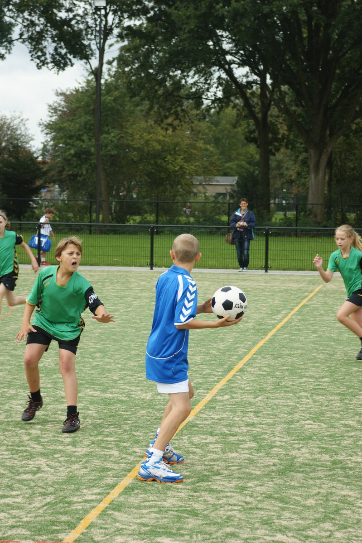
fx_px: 1585
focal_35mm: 105
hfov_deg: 13.0
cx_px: 181
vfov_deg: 19.5
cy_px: 272
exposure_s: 1/400
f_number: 5.6
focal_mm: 70
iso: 200
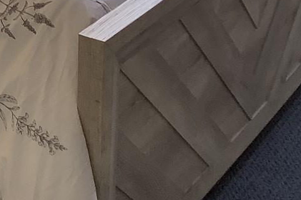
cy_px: -123
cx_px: -134
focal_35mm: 107
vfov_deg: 12.0
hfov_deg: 17.4
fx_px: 894
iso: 64
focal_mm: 3.3
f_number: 2.4
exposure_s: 1/50
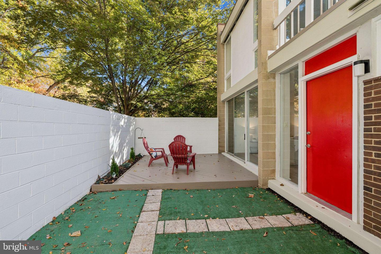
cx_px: 190
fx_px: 169
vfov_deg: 73.7
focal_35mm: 16
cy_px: 127
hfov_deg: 96.7
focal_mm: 16
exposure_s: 1/80
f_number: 8
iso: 400
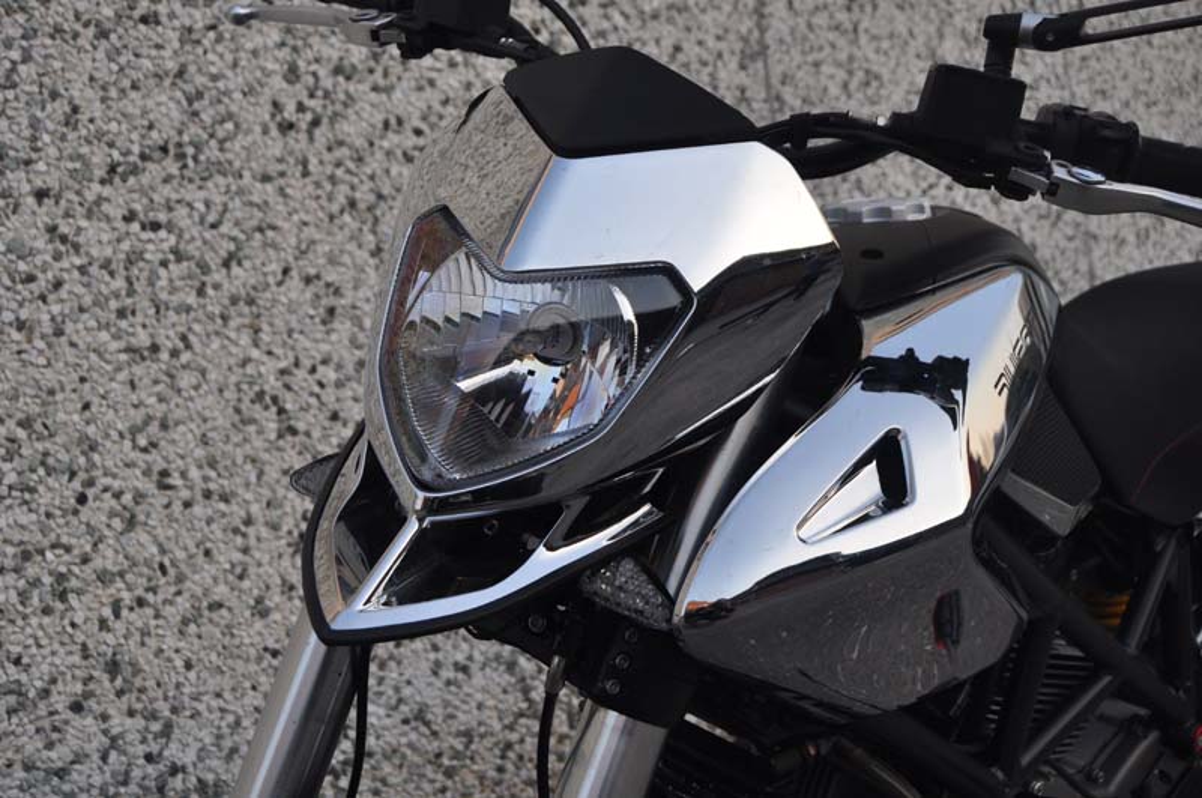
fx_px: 1200
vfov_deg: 36.8
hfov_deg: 53.2
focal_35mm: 36
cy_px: 399
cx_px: 601
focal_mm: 24
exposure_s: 1/125
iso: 400
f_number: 5.6
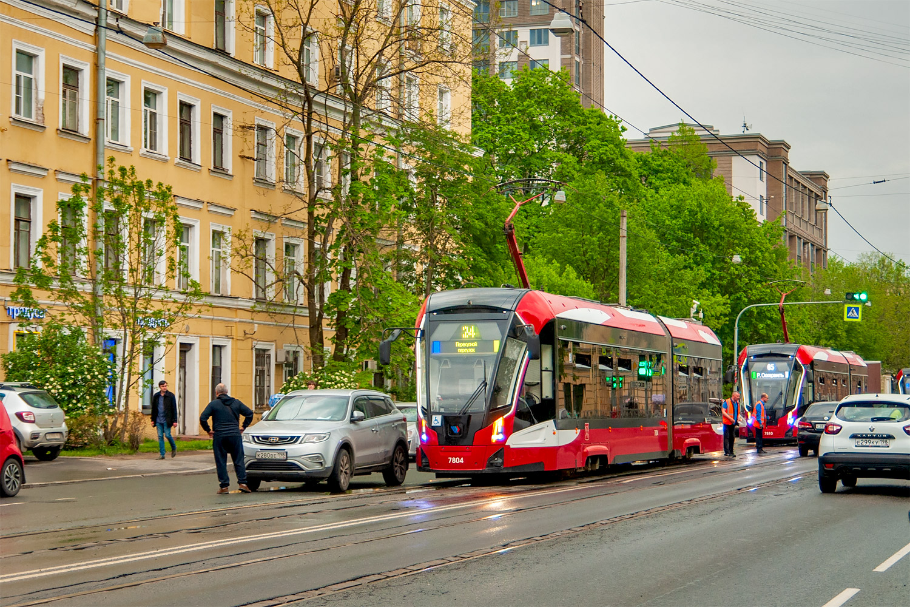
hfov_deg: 36.9
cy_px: 304
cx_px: 455
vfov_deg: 25.1
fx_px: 1365
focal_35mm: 54
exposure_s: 1/250
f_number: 3.2
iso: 100
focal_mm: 36
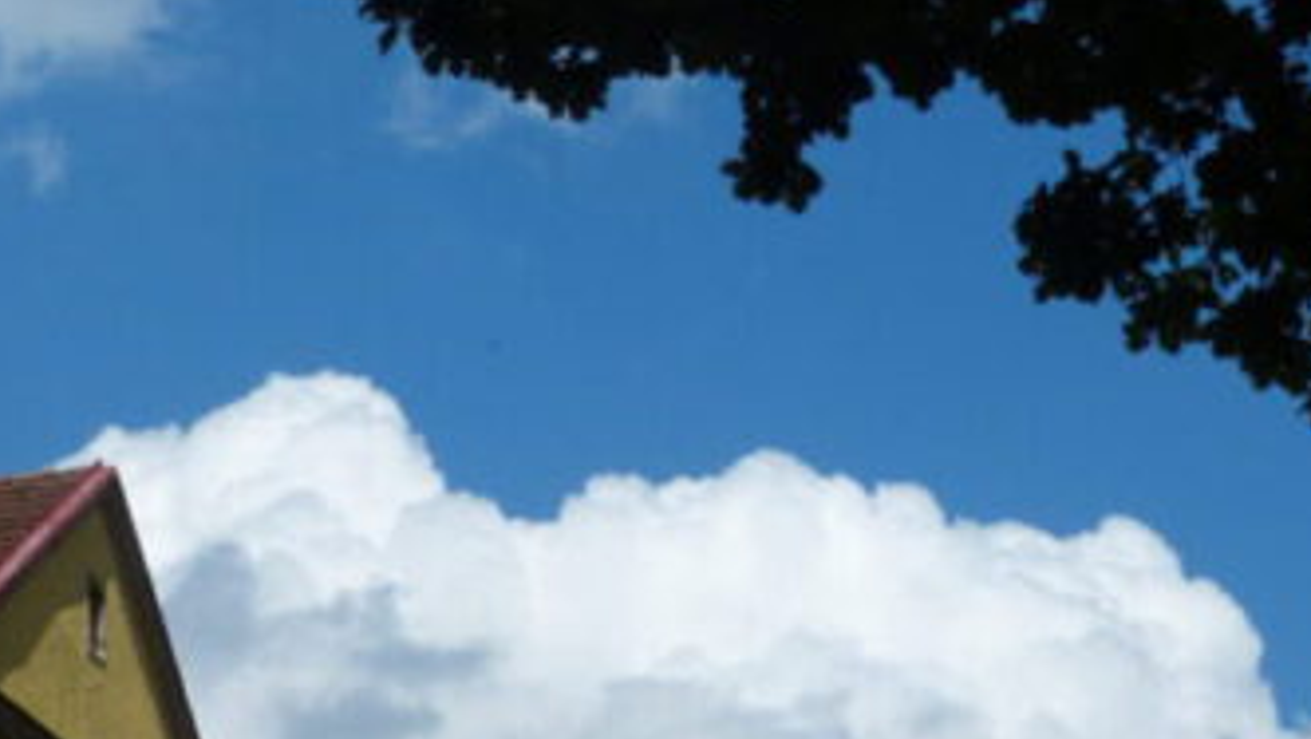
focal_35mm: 141
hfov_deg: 15.2
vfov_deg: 8.5
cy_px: 1004
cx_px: 928
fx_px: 4903
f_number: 4.5
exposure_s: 1/1600
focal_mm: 10.1
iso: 100
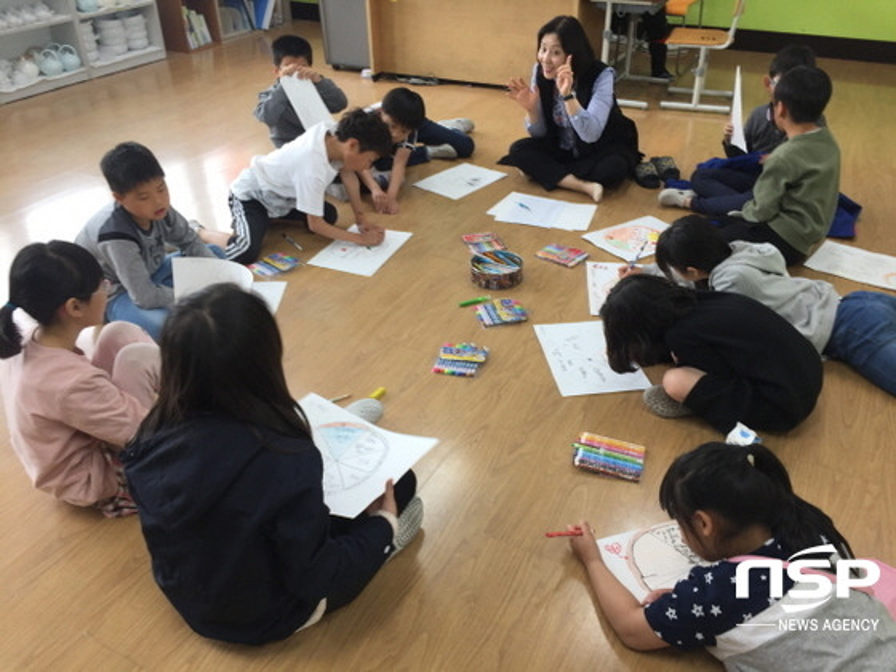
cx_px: 448
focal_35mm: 29
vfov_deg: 48.2
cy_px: 336
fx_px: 751
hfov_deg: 61.7
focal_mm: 4.15
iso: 40
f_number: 2.2
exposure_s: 1/60
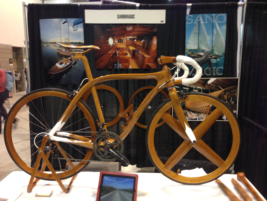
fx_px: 255
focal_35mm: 33
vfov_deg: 42.9
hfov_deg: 55.4
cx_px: 134
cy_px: 100
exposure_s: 1/20
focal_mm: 4.13
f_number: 2.4
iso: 80
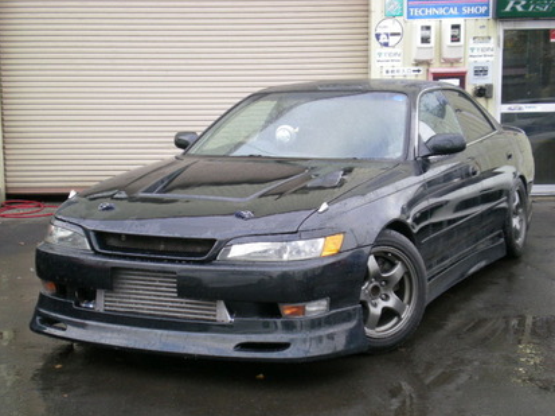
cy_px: 211
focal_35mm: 57
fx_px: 913
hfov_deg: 33.8
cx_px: 280
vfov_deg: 25.6
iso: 131
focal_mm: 9.3
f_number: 3.9
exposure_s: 1/56
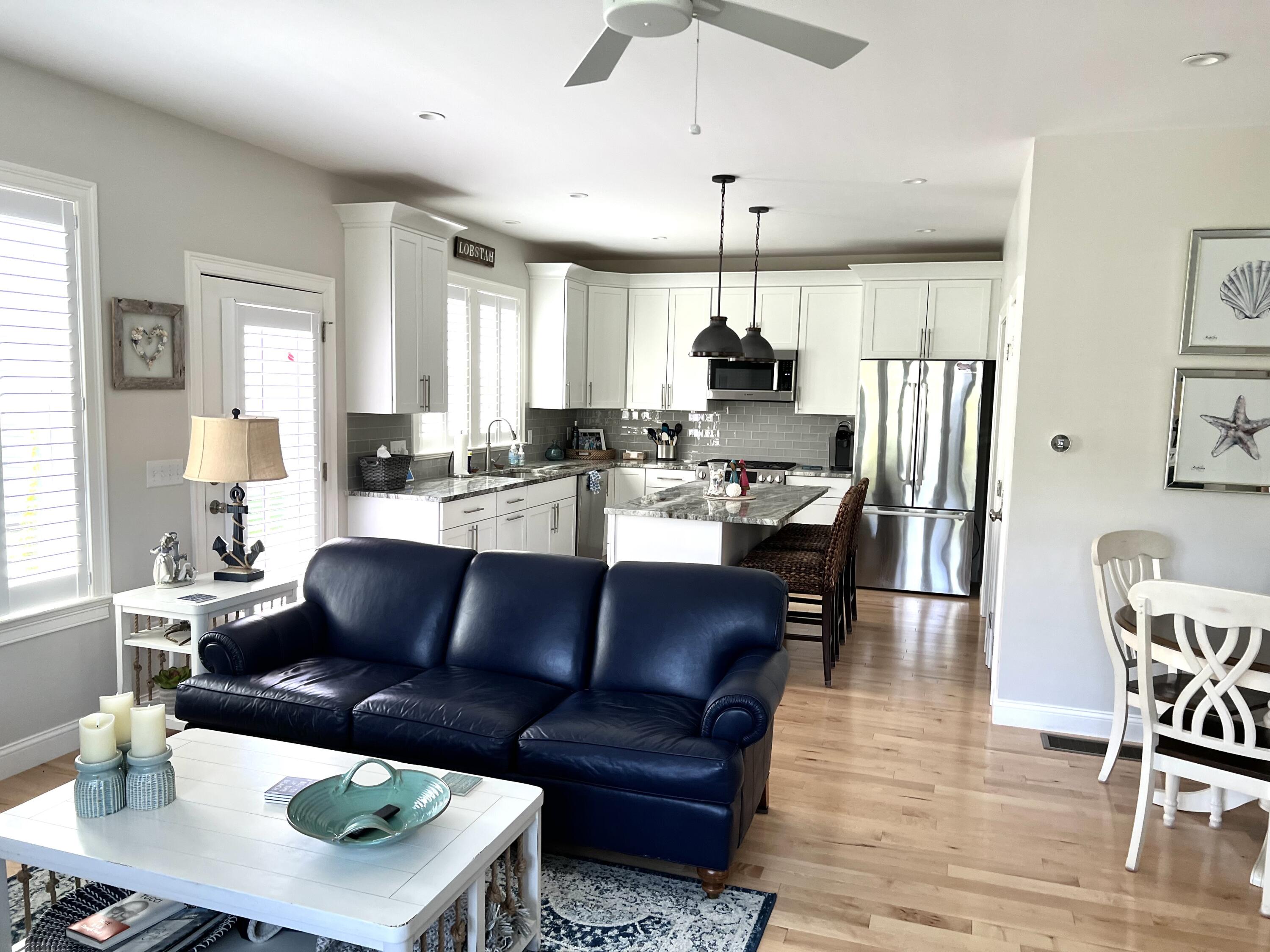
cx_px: 635
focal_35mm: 26
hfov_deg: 67.3
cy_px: 476
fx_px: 954
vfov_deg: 53.1
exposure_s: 1/121
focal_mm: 5.7
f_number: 1.5
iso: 125
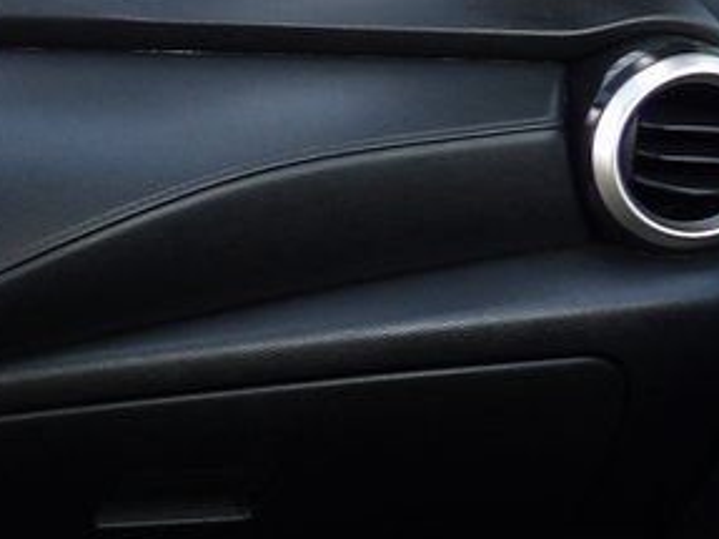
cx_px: -539
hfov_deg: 16.7
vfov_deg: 14.8
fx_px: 2076
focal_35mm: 100
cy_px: 201
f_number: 3.4
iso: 100
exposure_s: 1/42
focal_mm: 5
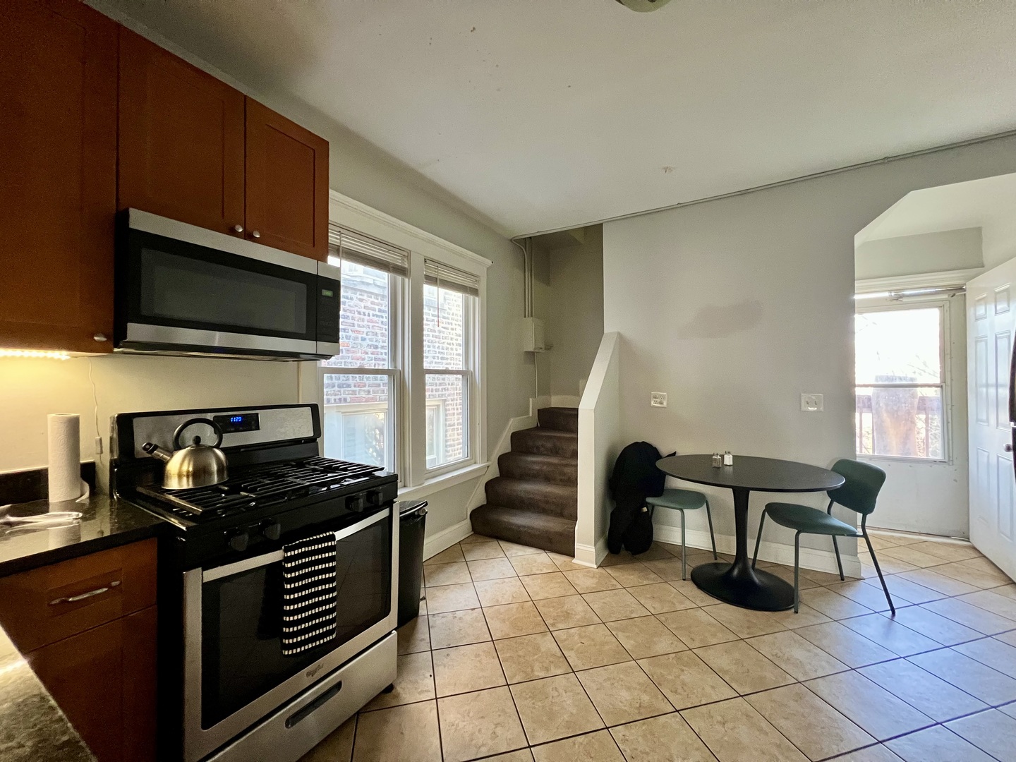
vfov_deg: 89.9
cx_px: 508
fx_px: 382
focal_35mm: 13
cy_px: 381
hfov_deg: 106.2
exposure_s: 1/60
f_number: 1.8
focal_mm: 1.57
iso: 640
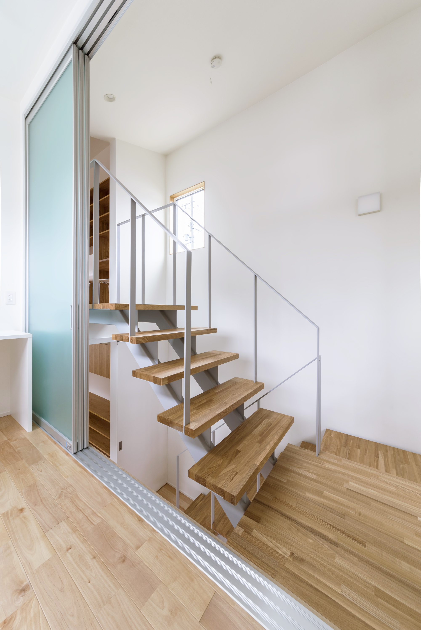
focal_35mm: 12
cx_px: 210
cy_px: 315
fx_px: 210
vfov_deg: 112.6
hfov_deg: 90.1
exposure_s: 1/10
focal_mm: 12
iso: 100
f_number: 10
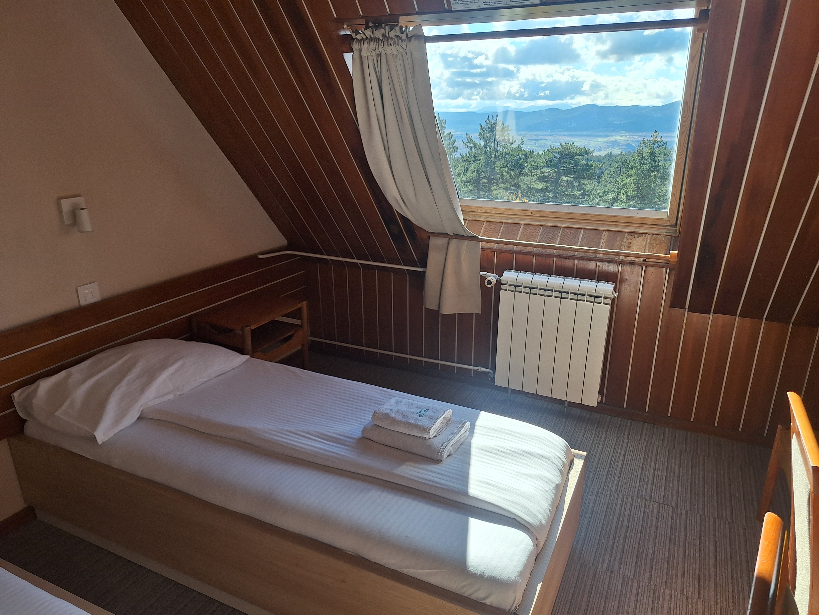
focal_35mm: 23
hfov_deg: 73.9
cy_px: 308
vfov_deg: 58.9
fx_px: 544
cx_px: 410
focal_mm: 5.54
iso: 40
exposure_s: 1/628
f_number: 1.8
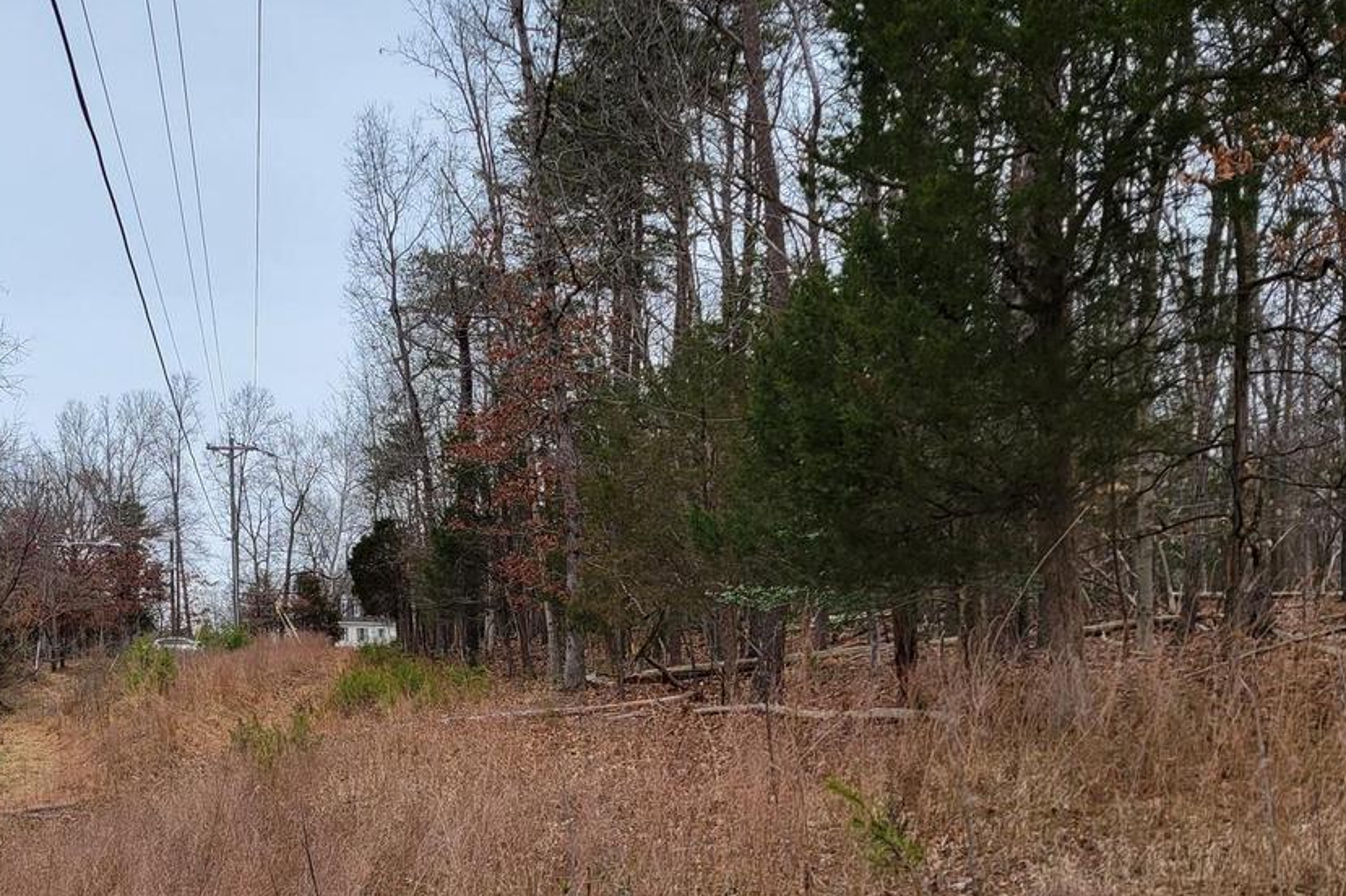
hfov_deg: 41.3
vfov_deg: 27.9
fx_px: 1756
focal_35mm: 47
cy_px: 735
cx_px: 429
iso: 40
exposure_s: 1/1041
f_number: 1.8
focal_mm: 5.4
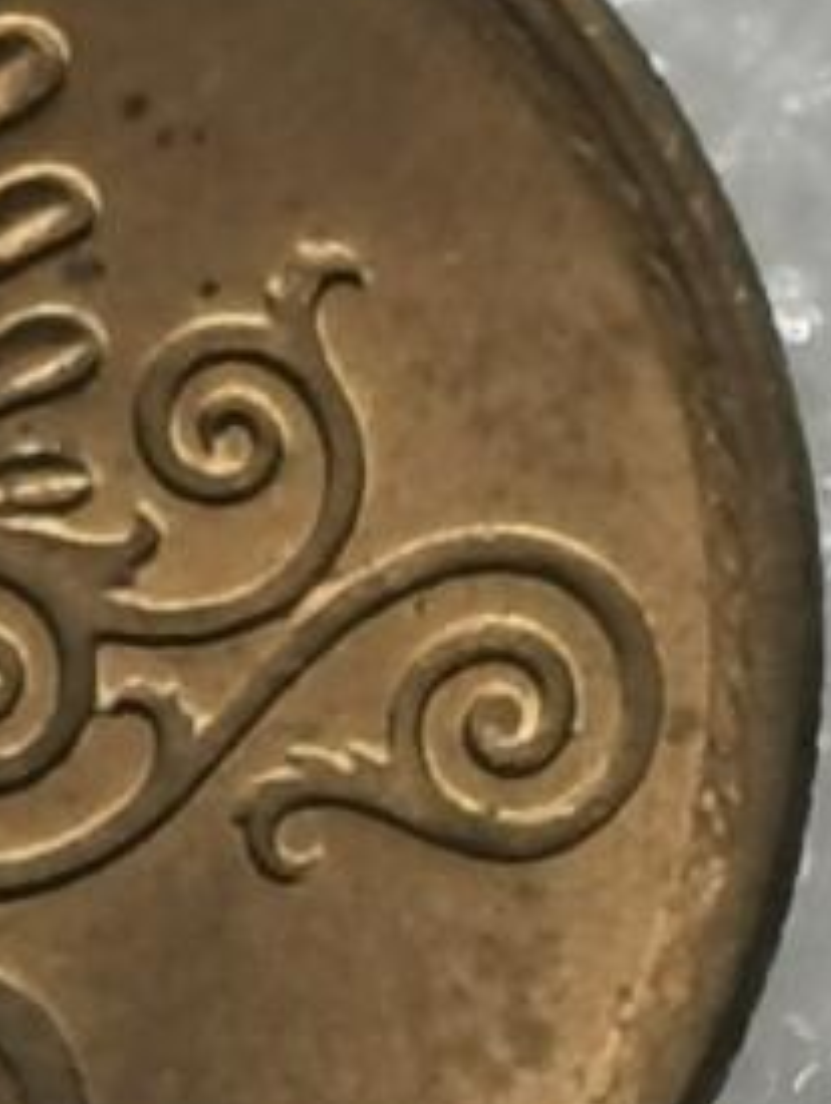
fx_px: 15233
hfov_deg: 3.1
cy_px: 1694
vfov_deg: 4.1
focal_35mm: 477
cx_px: 40
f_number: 1.6
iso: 50
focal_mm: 5.56
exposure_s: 1/122
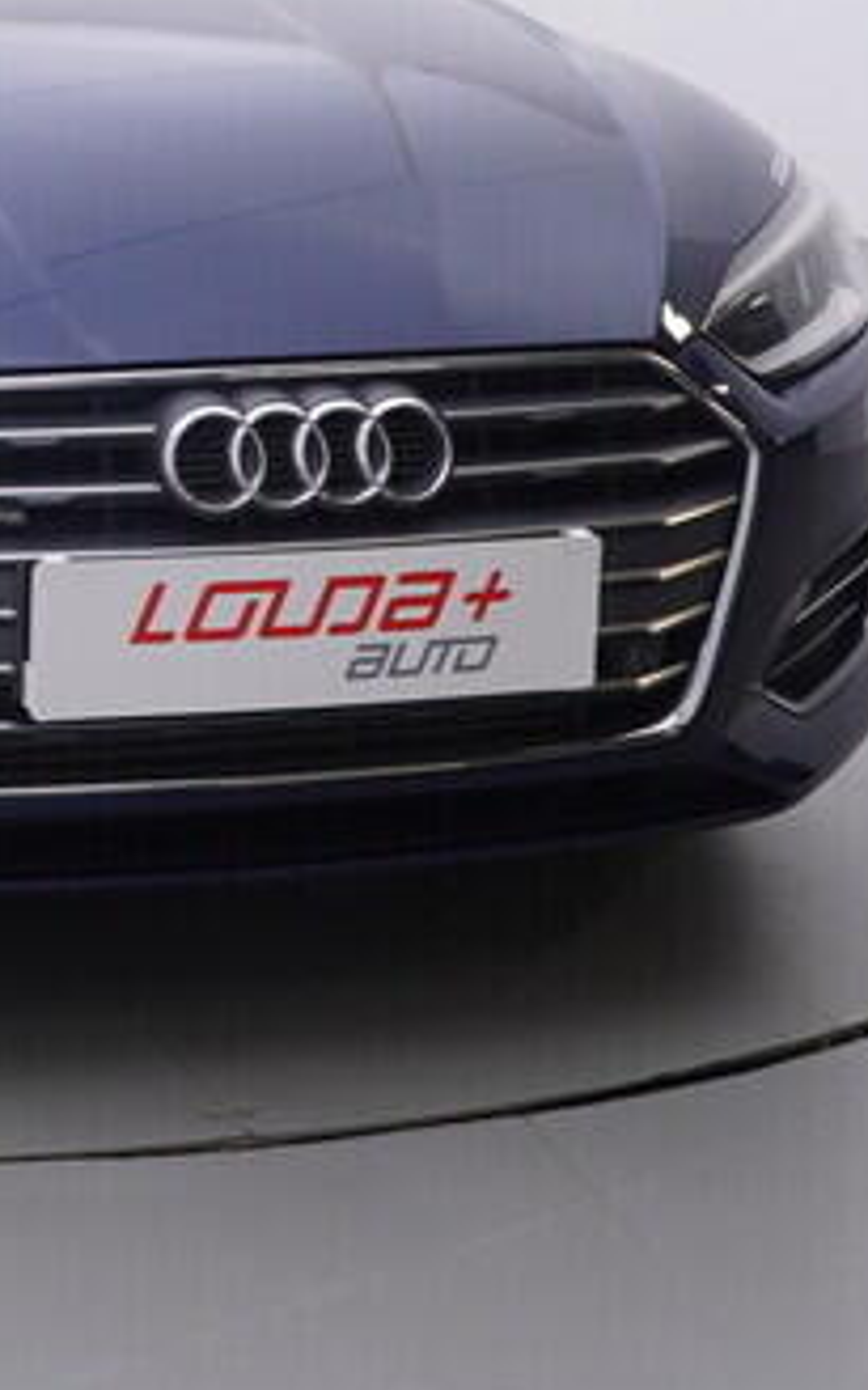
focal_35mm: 72
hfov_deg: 15.9
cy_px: 76
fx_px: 2710
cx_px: -627
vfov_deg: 27.5
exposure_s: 1/80
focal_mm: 15
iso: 200
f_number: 5
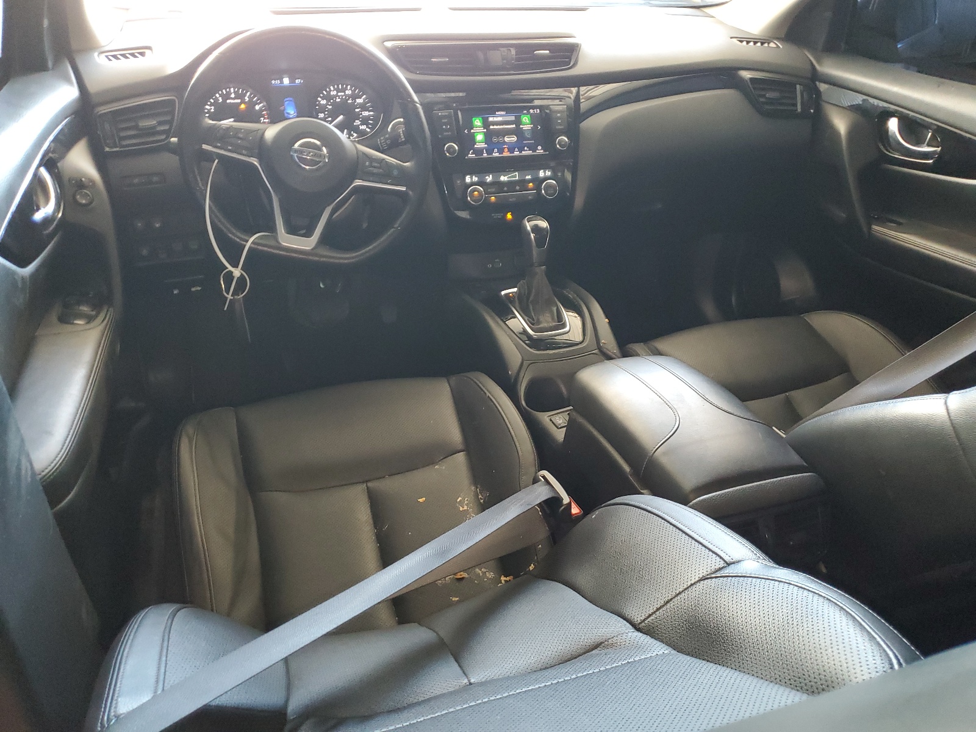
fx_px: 733
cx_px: 488
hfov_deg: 67.3
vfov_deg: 53.1
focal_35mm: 26
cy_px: 366
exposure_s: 1/60.2
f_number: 1.5
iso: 341
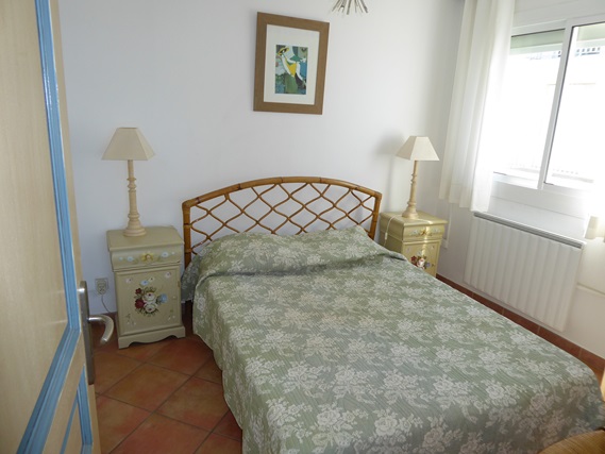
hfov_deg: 71.6
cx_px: 302
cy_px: 227
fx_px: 420
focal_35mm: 24
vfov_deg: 56.8
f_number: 3.3
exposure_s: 1/100
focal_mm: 4.3
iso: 100
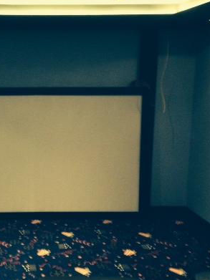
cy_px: 139
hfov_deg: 26.0
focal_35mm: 54
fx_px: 437
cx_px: 16
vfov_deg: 35.6
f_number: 2.4
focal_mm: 4.12
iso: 500
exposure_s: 1/15
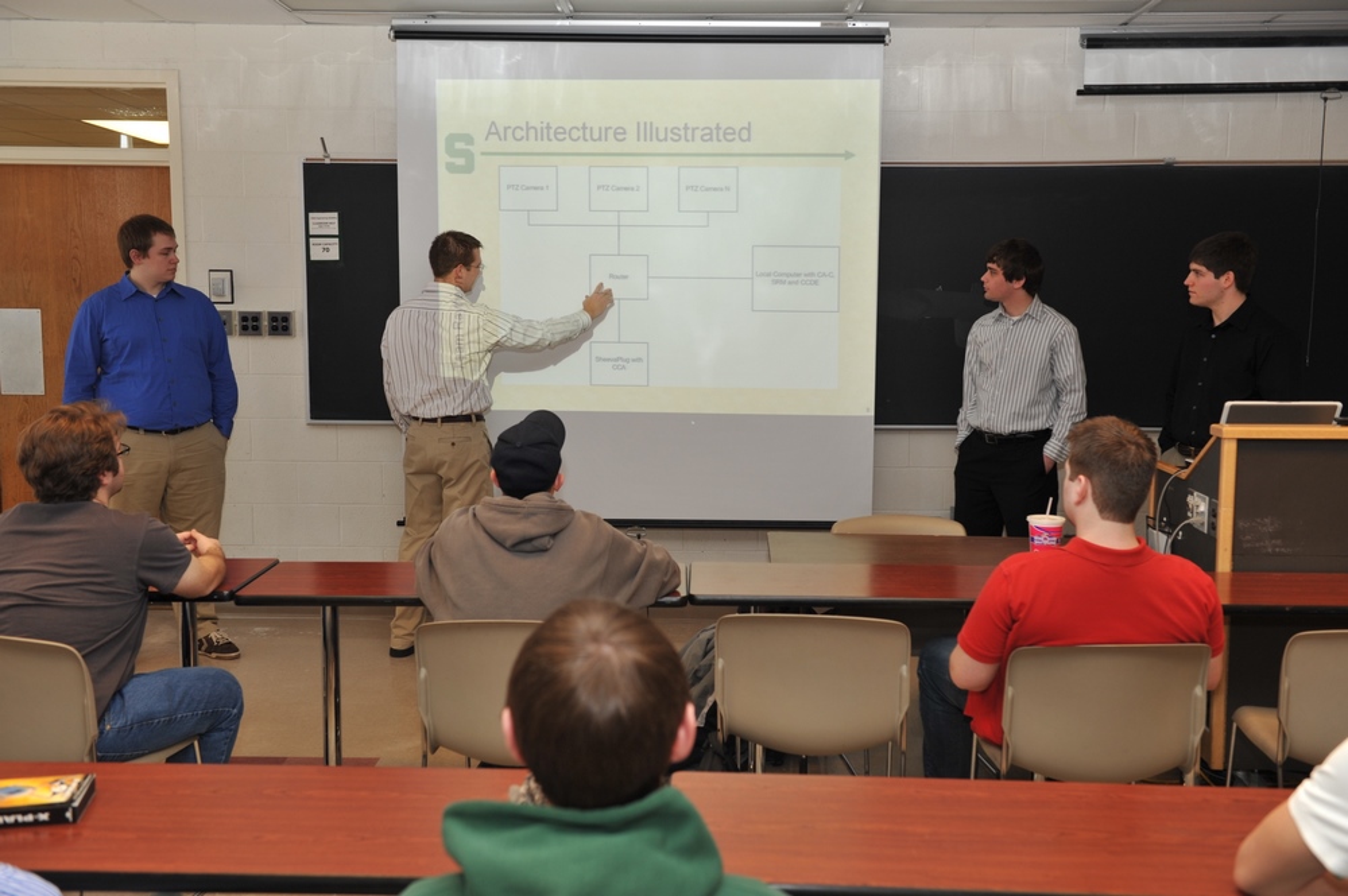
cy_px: 448
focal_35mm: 38
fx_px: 1422
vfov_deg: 35.0
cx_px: 674
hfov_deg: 50.7
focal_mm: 38
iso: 320
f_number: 5
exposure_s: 1/60
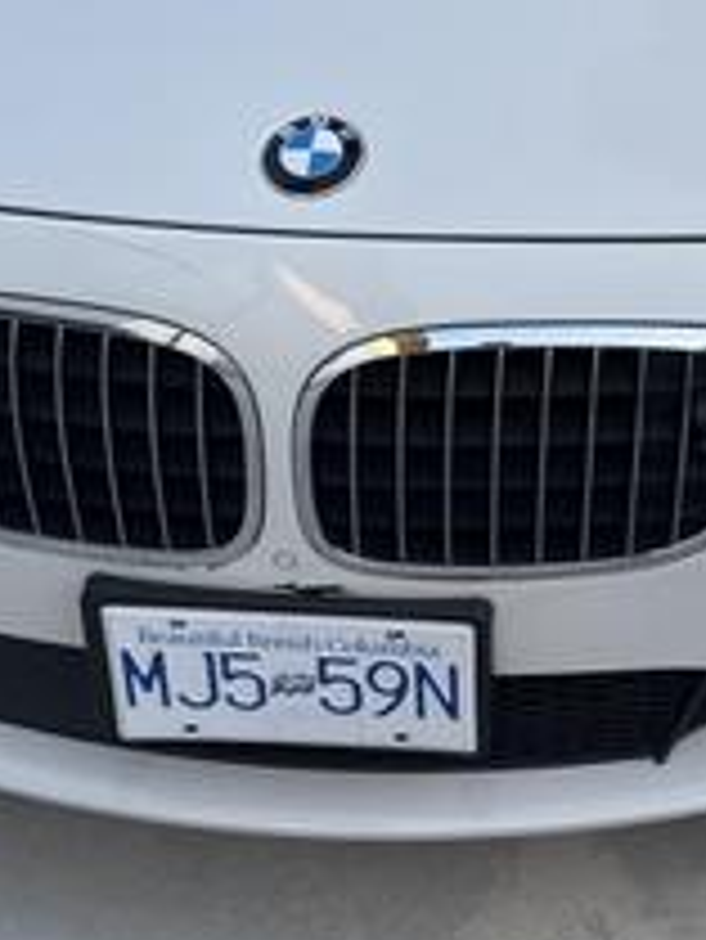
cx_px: 652
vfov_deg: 32.1
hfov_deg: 25.6
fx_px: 1494
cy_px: -4
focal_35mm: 55
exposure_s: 1/580
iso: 80
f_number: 1.78
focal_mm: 6.76
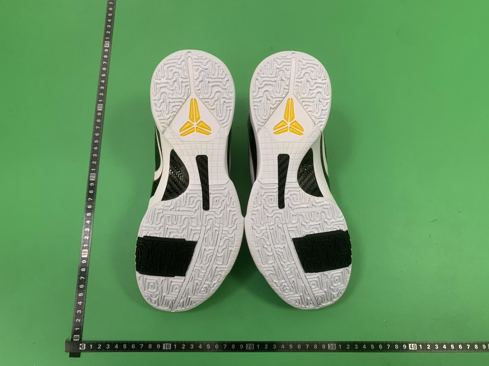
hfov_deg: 67.3
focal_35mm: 26
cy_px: 183
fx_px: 367
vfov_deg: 53.1
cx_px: 244
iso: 160
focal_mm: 4.25
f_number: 1.8
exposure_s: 1/60
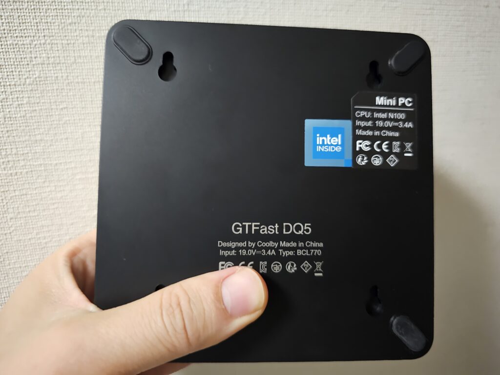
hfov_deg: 73.9
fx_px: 332
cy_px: 188
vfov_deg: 58.9
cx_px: 250
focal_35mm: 23
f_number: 1.7
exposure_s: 1/23
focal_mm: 6.3
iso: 1250
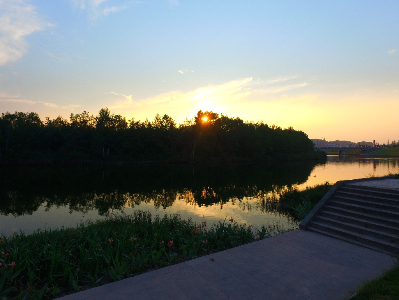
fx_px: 231
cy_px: 150
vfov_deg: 66.0
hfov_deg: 81.7
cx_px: 200
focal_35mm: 20
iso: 100
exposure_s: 1/320
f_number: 2.8
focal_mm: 3.61
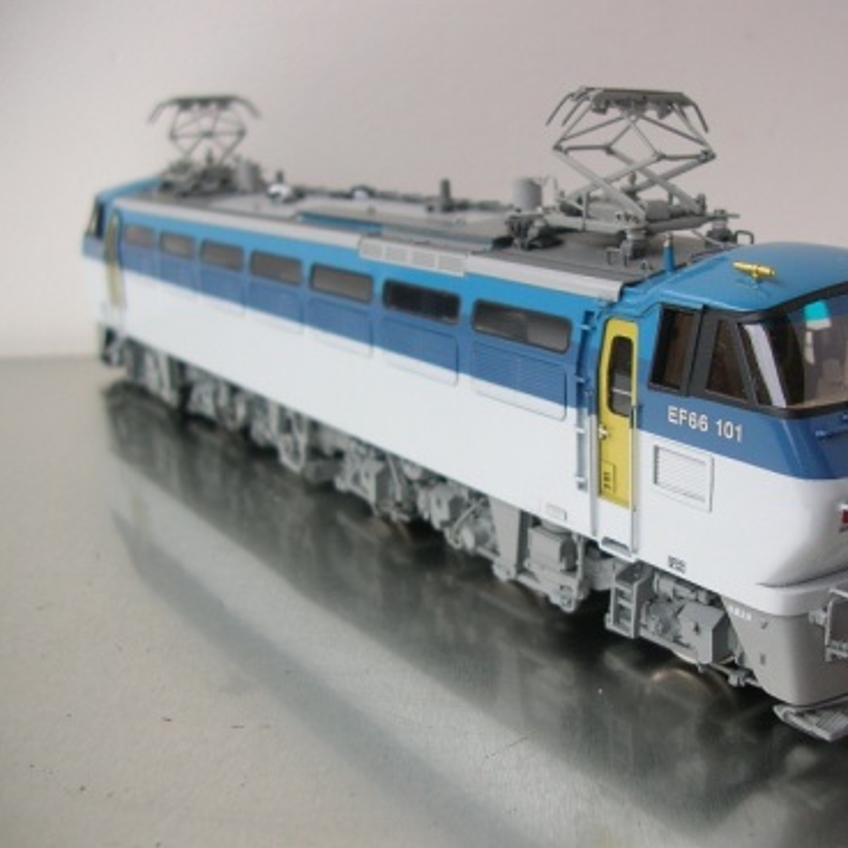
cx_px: 544
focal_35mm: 42
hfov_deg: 39.7
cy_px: 421
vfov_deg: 40.0
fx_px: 1164
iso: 50
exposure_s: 1/37.3
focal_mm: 5.8
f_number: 2.8
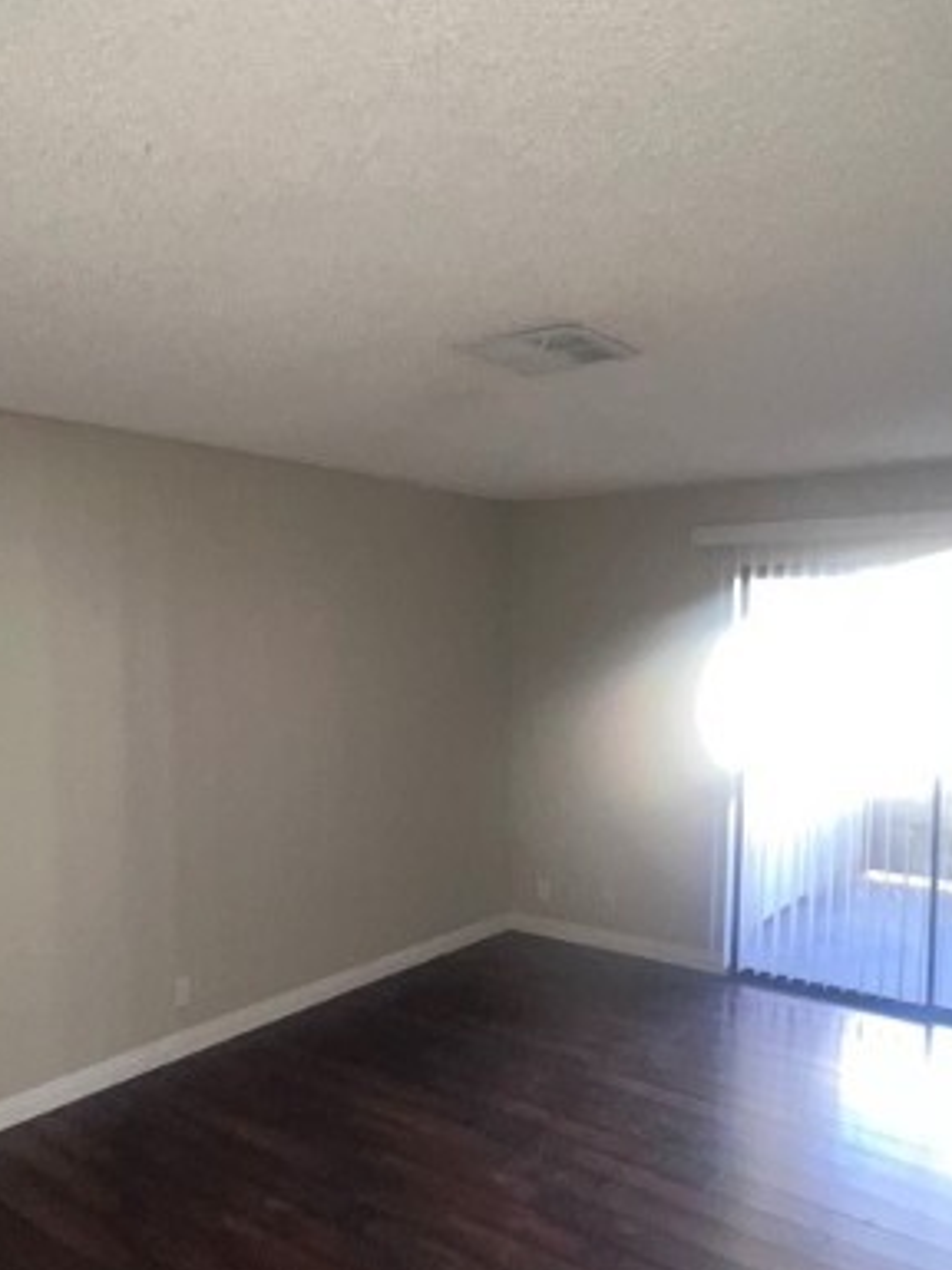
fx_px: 953
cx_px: 407
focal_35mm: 26
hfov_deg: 52.9
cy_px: 711
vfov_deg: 67.1
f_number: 1.8
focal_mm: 1.57
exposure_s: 1/82
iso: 200
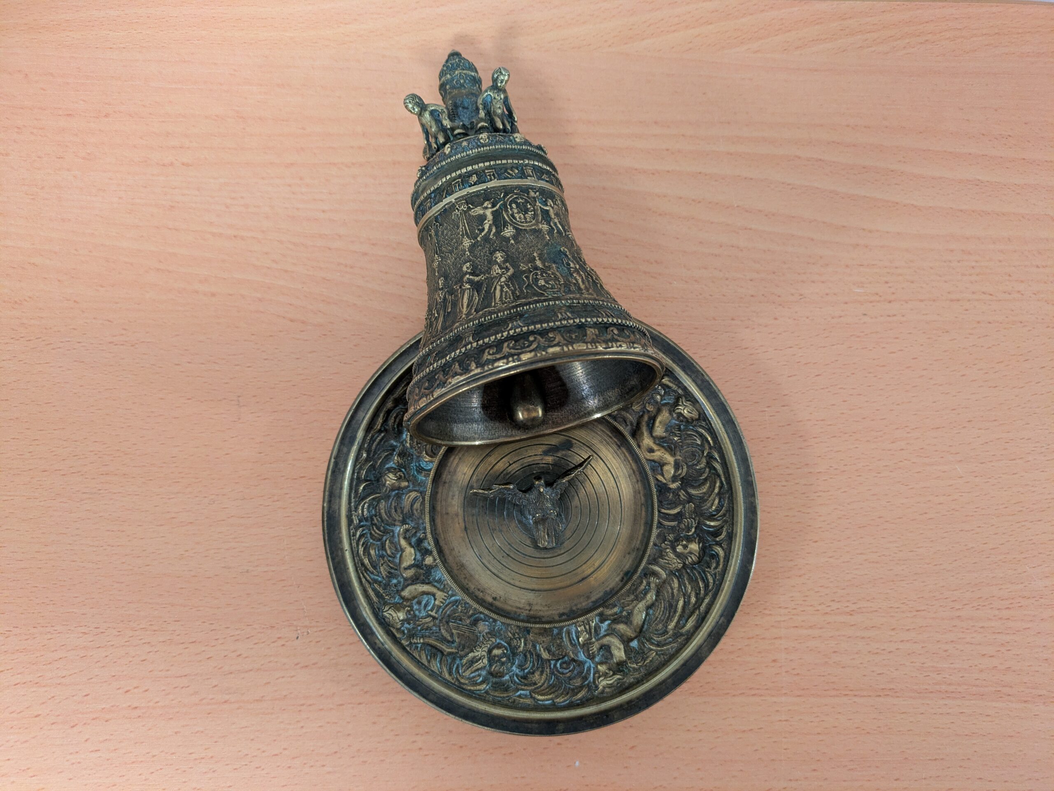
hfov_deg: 69.4
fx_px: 761
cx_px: 527
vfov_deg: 54.9
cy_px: 396
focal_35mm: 25
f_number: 1.89
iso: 317
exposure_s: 1/25
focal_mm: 5.43
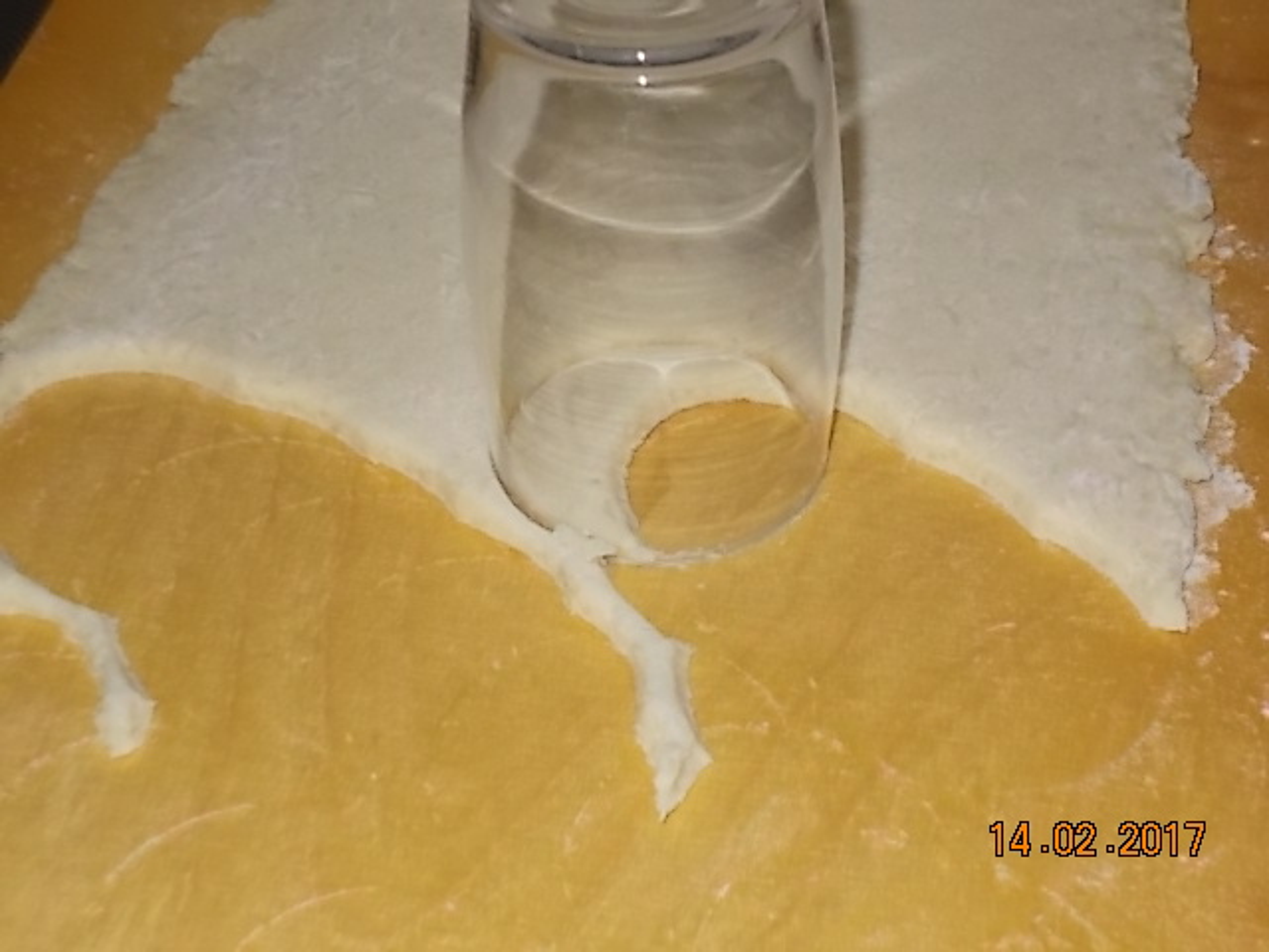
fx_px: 2786
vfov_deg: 19.4
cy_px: 476
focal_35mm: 76
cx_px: 634
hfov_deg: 25.7
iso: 200
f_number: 5.8
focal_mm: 13.5
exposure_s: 1/60
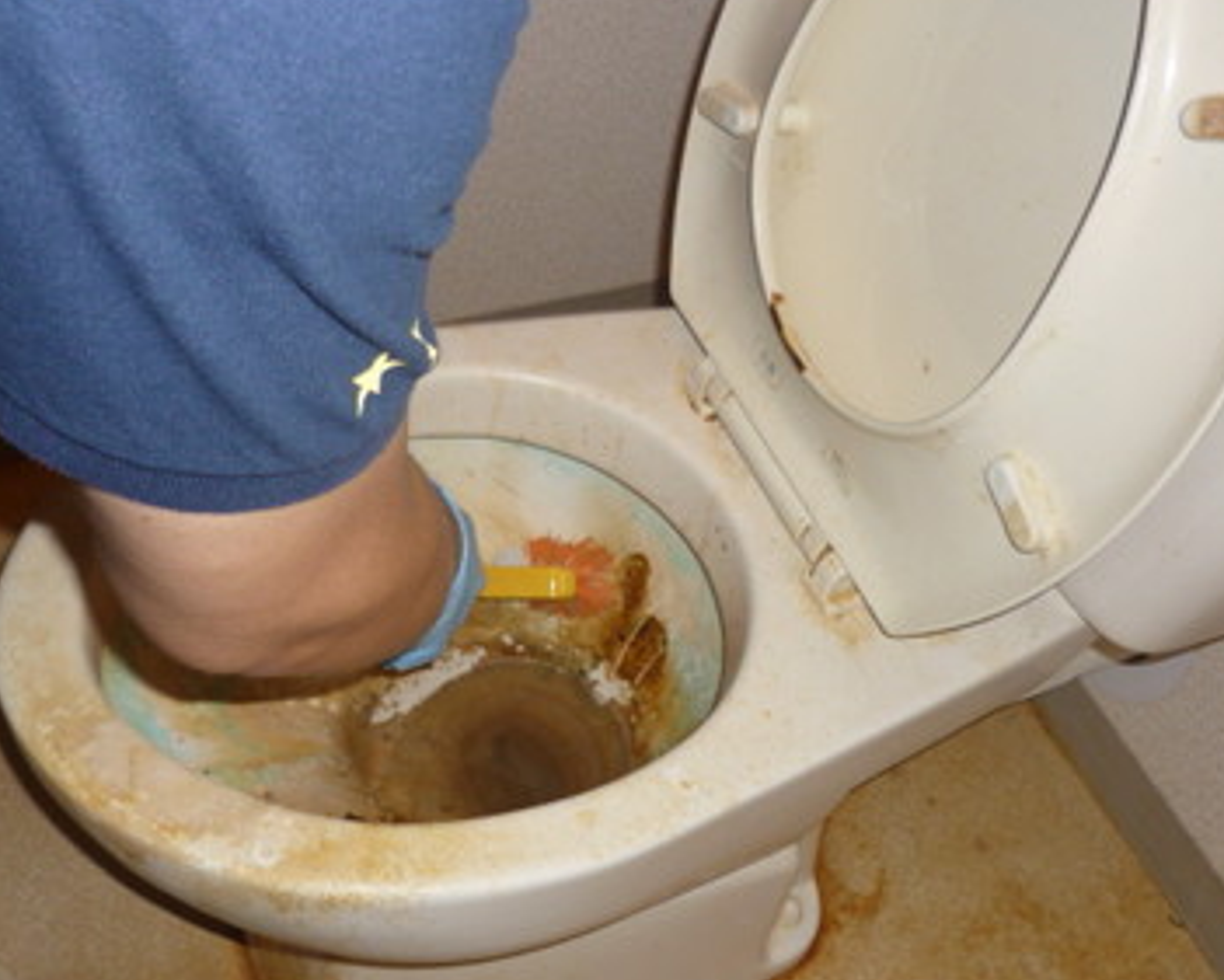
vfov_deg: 34.2
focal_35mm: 44
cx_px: 492
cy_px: 520
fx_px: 1594
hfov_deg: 41.8
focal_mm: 5.5
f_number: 2.8
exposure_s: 1/30
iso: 100
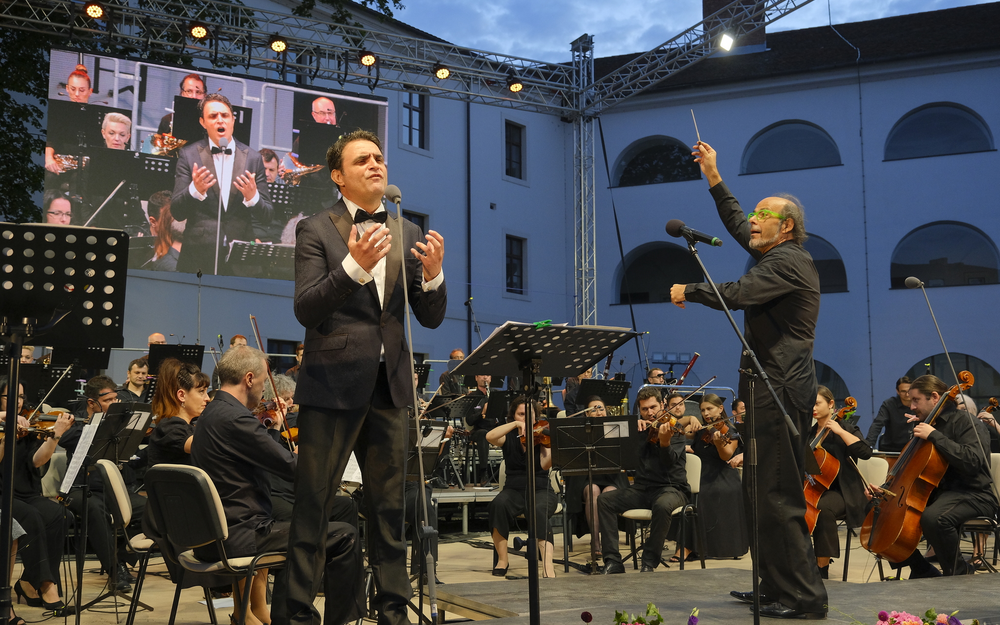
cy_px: 329
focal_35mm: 36
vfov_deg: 35.3
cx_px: 503
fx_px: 981
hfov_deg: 54.0
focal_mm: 23.5
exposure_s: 1/125
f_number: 4
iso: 1250
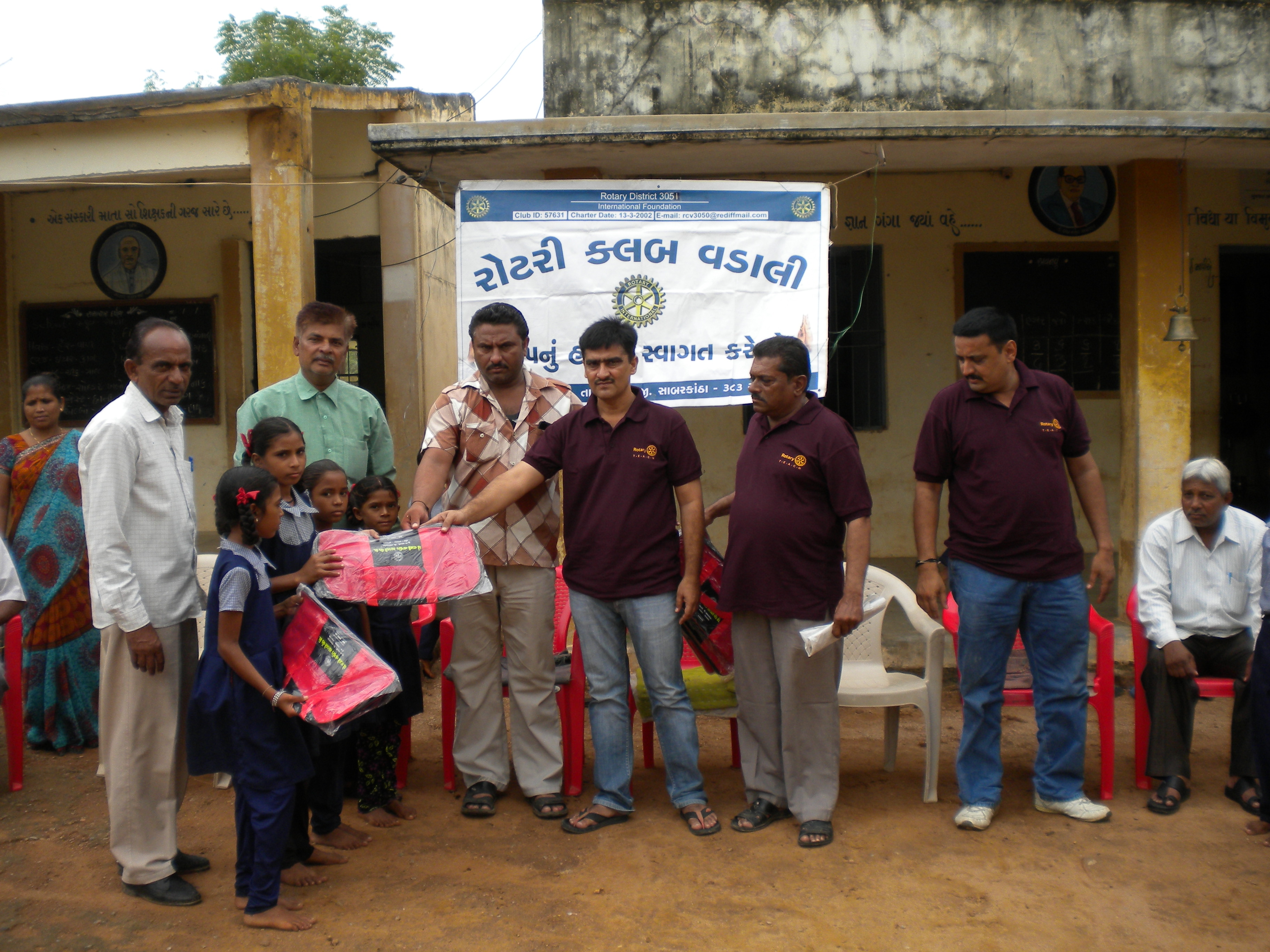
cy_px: 476
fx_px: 1284
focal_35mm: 35
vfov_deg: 40.7
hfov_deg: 52.6
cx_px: 635
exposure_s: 1/330
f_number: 4.6
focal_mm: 6.3
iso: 80
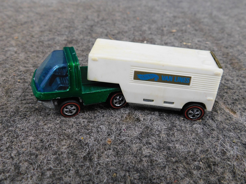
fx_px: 213
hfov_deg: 60.0
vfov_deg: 46.8
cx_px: 123
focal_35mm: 30
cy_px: 92
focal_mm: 5.3
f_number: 3.2
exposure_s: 1/20
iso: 400
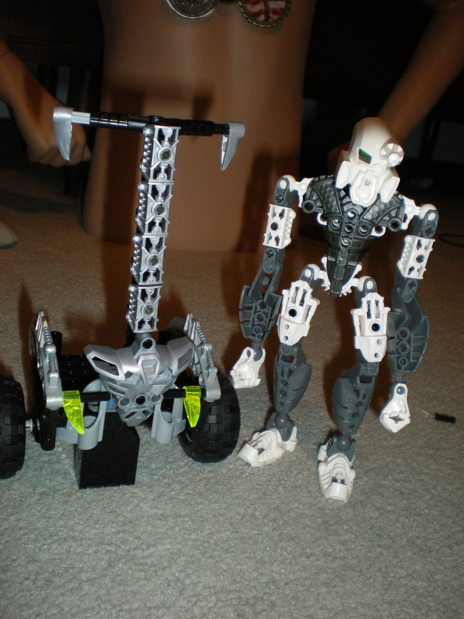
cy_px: 310
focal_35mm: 36
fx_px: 643
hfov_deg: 39.7
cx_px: 232
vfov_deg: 51.4
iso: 320
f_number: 3.1
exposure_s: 1/50
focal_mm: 6.3
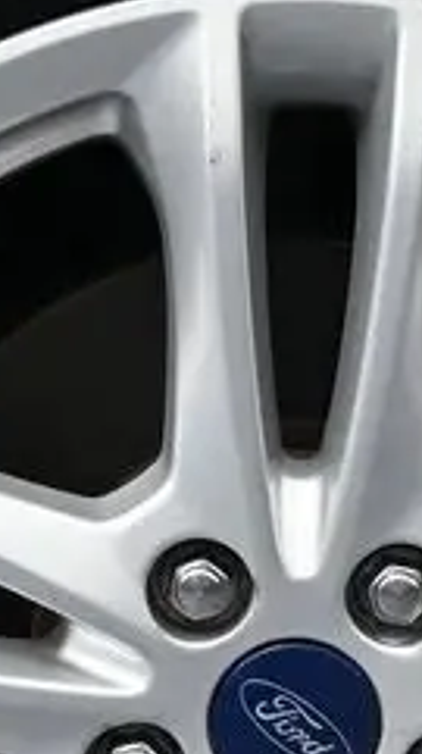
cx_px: 306
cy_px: 655
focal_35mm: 167
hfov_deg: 7.2
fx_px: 3337
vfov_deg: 12.8
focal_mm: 25
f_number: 4.2
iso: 500
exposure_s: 1/125
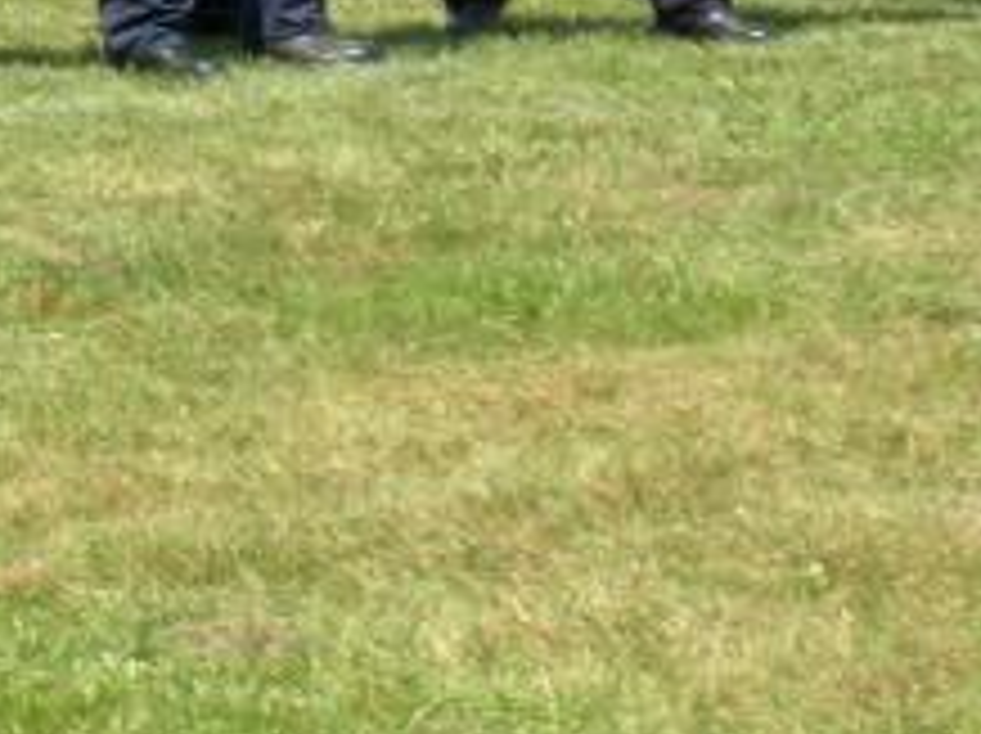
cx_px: 266
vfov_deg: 4.9
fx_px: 8492
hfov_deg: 6.6
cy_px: -176
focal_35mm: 300
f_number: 8.2
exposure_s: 1/81.4
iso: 50
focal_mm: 17.1
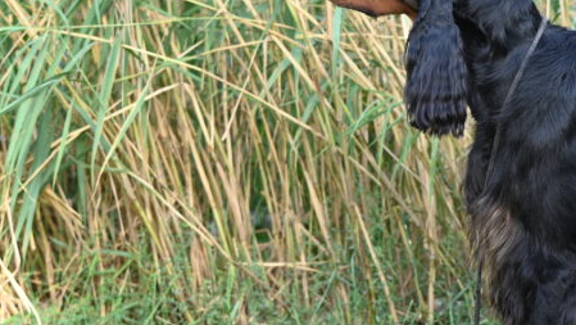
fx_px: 2842
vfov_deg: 6.5
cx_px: 618
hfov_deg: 11.4
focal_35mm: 186
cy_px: 159
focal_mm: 78
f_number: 4
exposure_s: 1/250
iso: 400
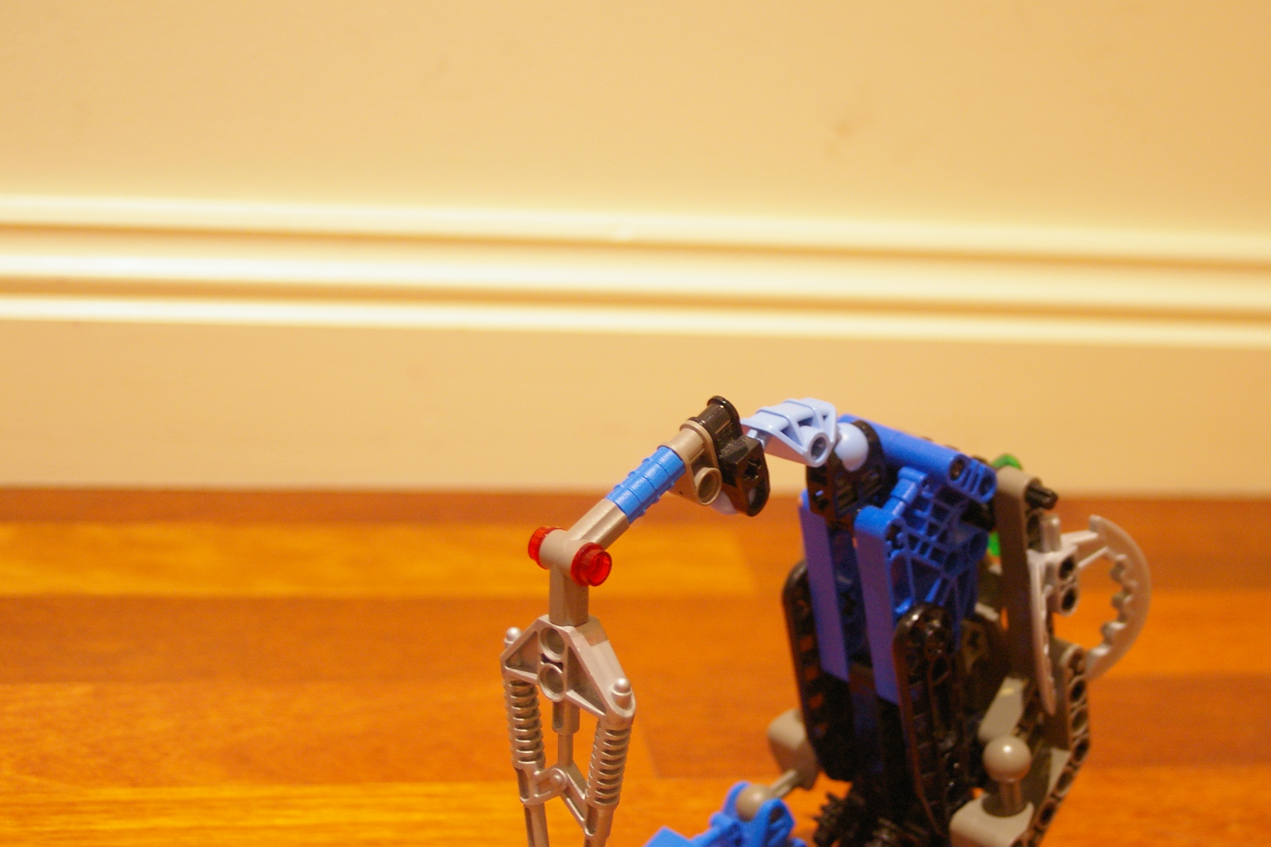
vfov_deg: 21.9
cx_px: 805
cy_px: 536
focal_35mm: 62
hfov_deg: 32.2
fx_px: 2189
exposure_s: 1/4
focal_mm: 32
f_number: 4.5
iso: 800
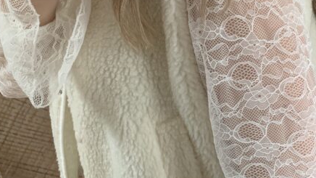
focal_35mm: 52
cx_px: 186
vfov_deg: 23.0
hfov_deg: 39.7
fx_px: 436
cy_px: 95
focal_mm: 4.25
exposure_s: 1/60
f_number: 1.8
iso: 400
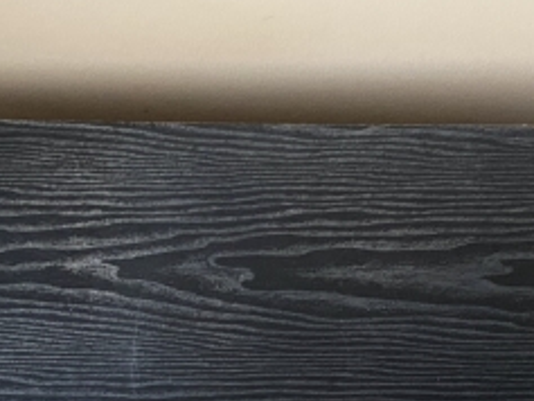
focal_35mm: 73
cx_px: 228
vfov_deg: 19.4
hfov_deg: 26.6
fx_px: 1127
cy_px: 439
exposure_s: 1/32
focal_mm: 4.25
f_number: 1.8
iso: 640
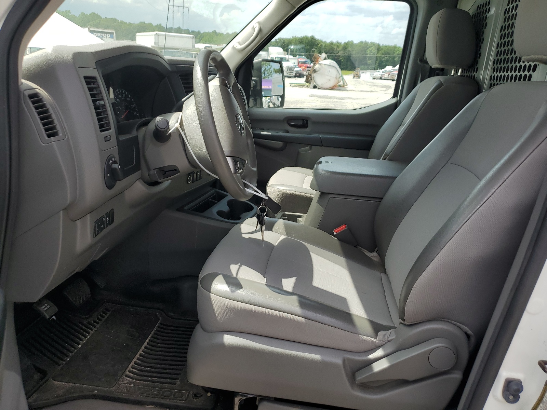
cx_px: 274
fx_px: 411
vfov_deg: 53.1
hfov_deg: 67.3
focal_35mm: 26
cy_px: 205
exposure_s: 1/1429
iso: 50
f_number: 1.5
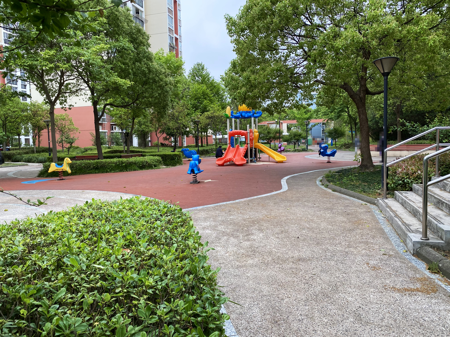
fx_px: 338
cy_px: 168
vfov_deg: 53.1
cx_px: 225
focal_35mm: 26
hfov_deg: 67.3
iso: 32
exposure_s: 1/411
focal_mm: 4.25
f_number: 1.8
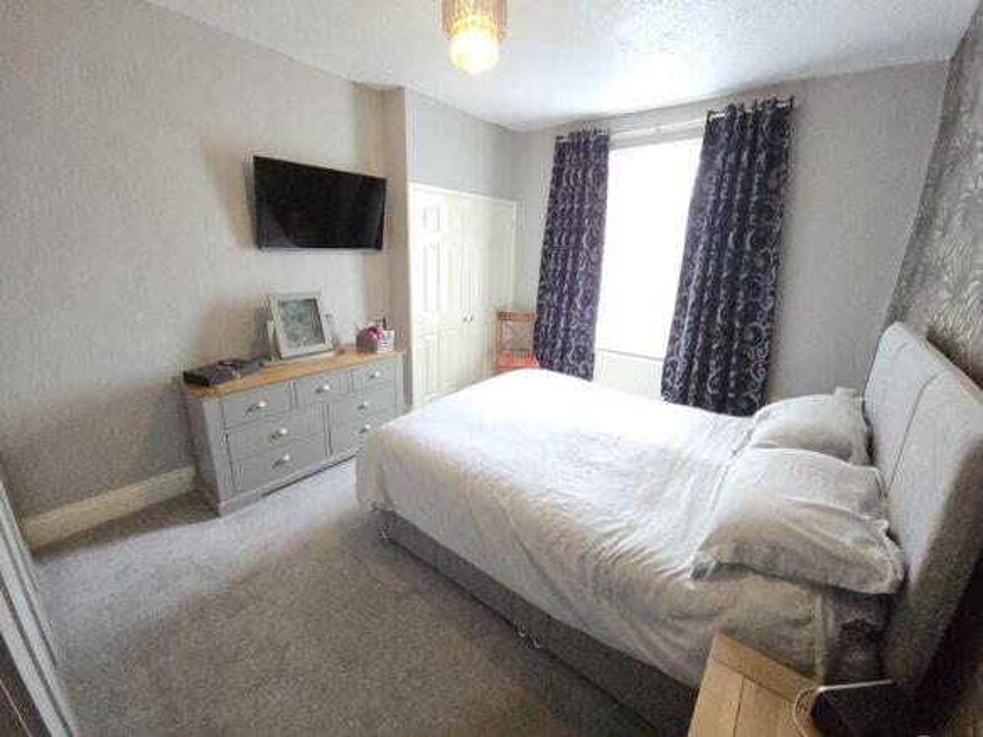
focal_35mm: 13
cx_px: 492
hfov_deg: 106.2
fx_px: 369
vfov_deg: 89.9
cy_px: 368
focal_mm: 2.2
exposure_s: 1/60
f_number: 2.2
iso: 1250
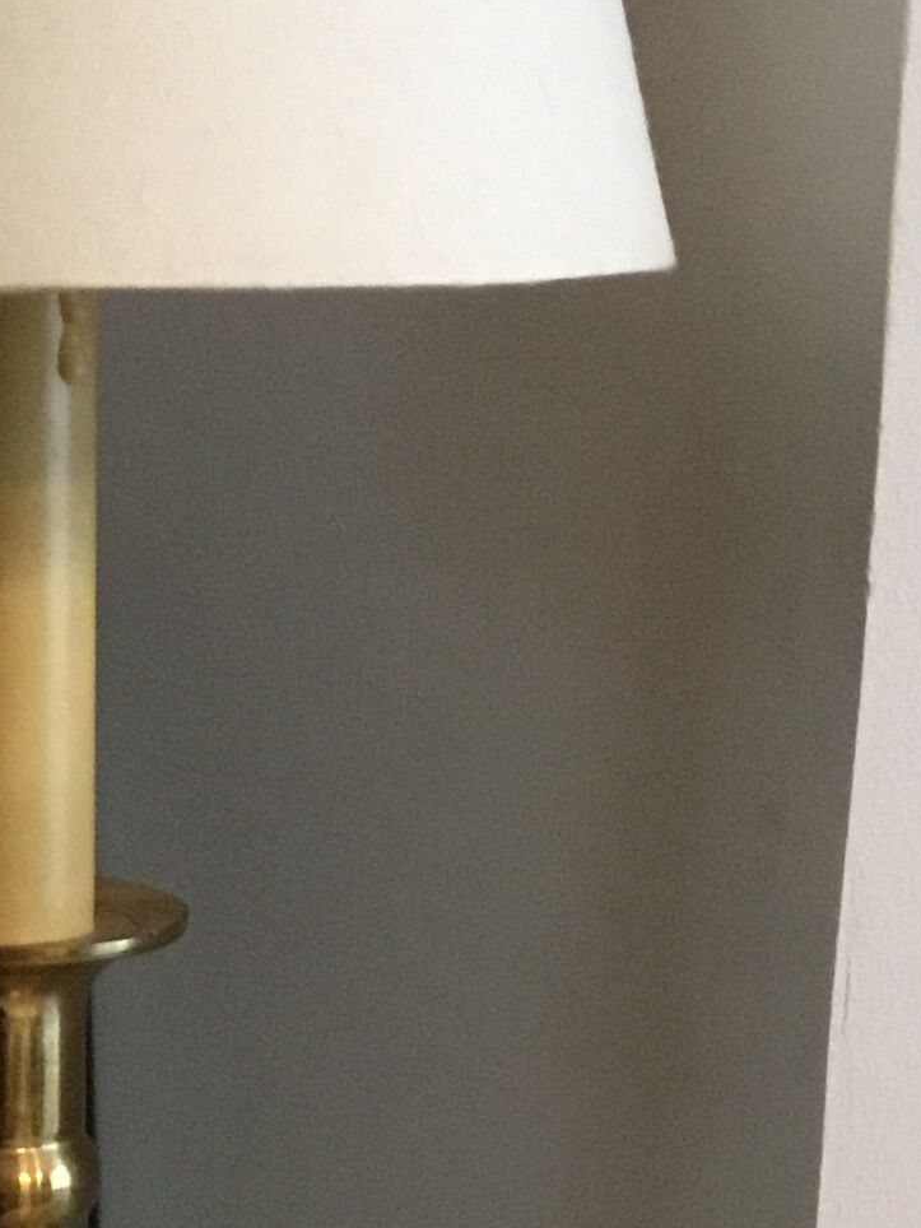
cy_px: 892
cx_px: 0
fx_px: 3725
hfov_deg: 13.9
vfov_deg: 18.6
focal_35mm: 105
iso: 200
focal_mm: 3.3
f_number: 2.4
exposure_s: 1/17
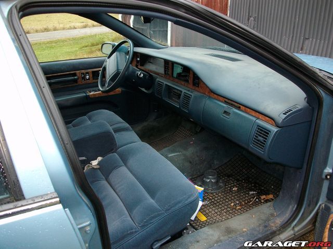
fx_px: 308
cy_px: 124
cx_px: 166
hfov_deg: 56.8
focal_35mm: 32
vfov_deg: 44.2
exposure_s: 1/40
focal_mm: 5.7
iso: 125
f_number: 2.9
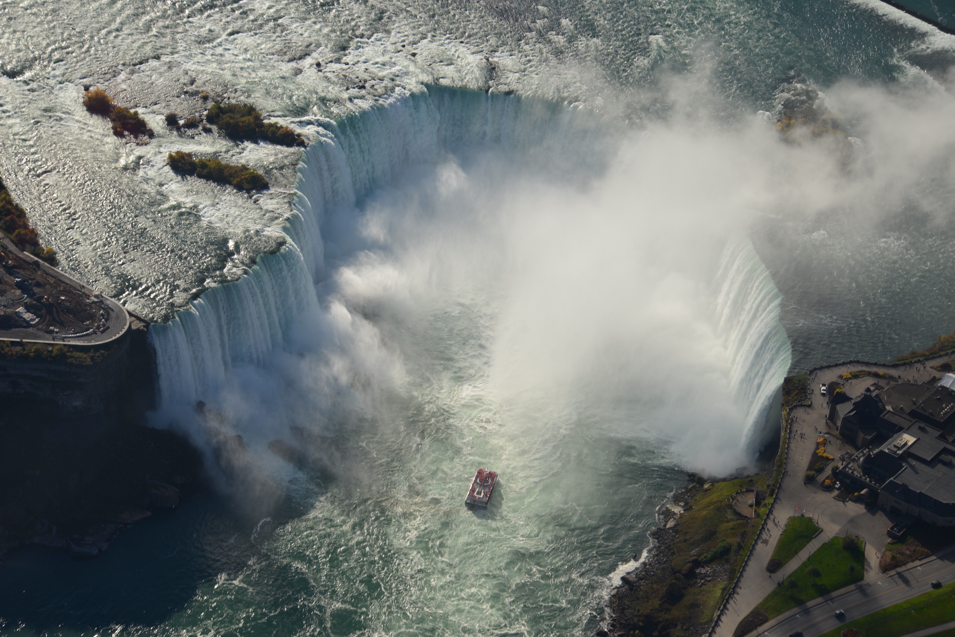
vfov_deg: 16.1
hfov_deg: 23.9
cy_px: 318
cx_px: 478
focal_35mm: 85
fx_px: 2256
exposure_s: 1/250
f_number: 8
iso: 110
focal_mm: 85
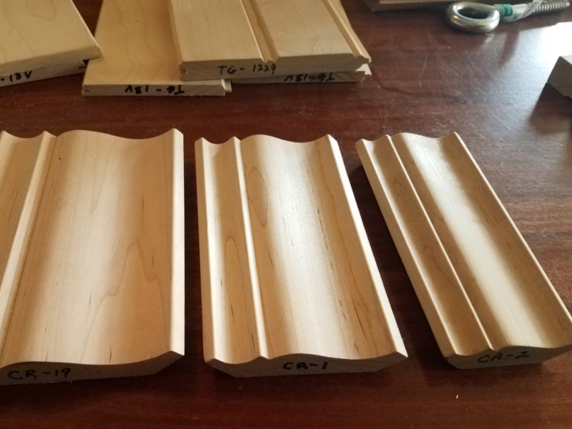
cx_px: 249
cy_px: 238
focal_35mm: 30
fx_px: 496
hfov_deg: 59.7
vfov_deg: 46.7
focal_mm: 4.2
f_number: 1.7
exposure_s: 1/60
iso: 125
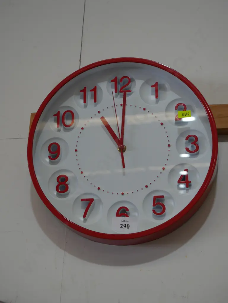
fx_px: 509
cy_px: 152
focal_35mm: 58
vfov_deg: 33.2
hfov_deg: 25.3
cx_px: 114
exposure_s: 1/60
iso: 400
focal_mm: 29
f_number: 5.4
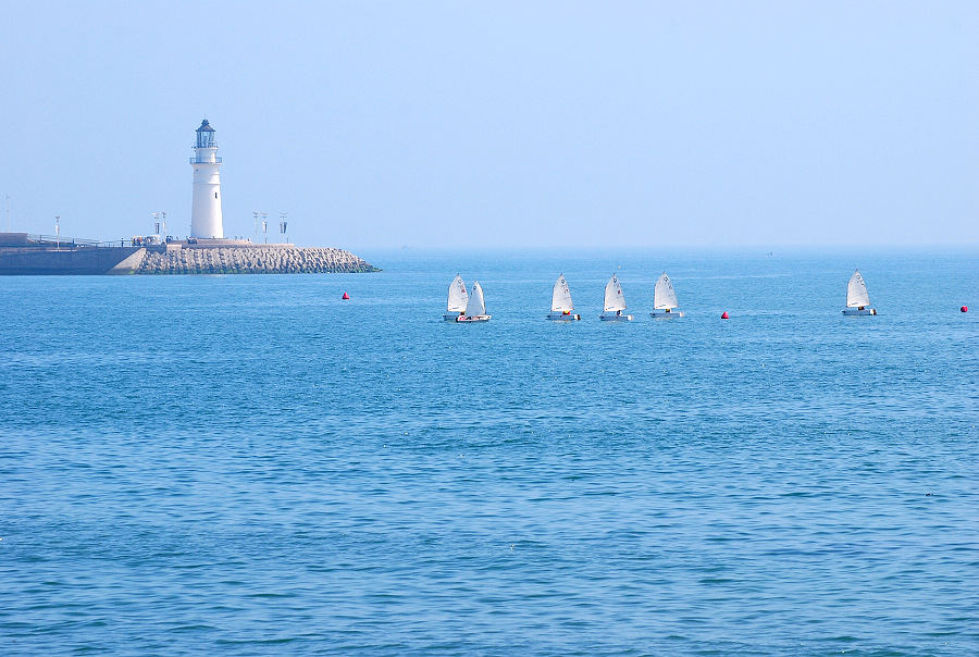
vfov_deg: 7.4
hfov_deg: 10.9
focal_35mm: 188
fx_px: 5109
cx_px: 490
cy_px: 328
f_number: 9
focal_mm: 125
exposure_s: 1/400
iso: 100
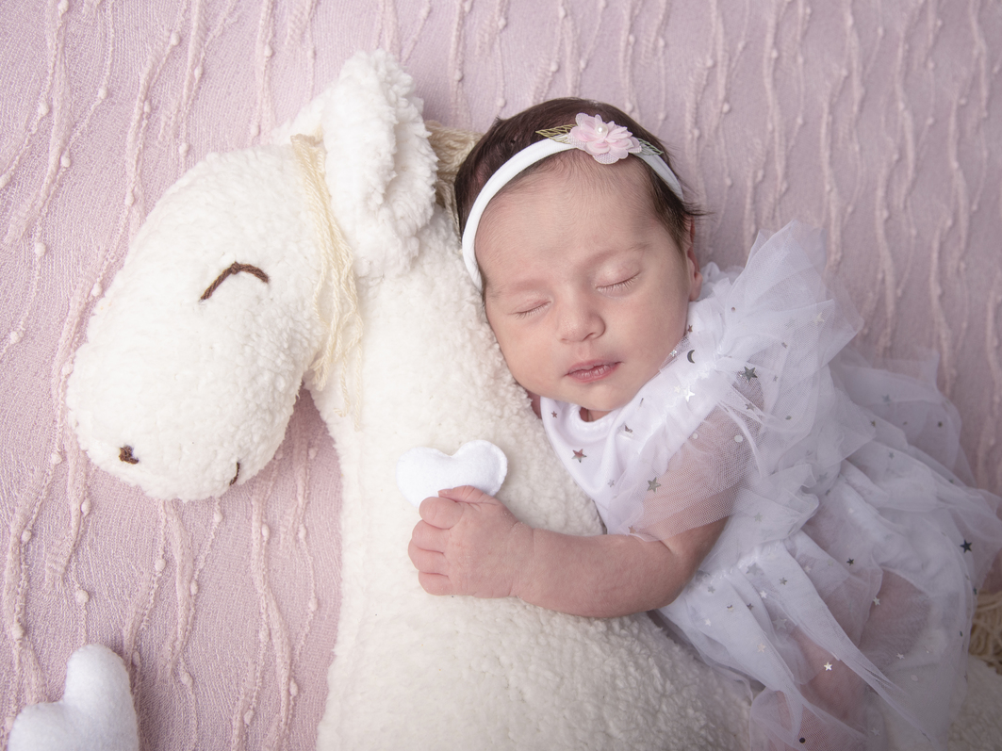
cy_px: 376
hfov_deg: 49.0
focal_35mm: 38
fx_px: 1100
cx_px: 504
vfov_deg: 37.7
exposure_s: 1/160
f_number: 6.3
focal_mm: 35
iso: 160
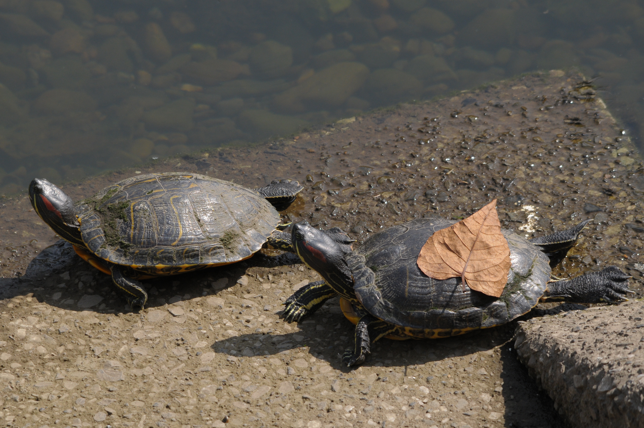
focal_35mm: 603
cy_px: 217
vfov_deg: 2.3
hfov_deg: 3.4
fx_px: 10774
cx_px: 318
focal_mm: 380
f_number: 10
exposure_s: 1/640
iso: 400
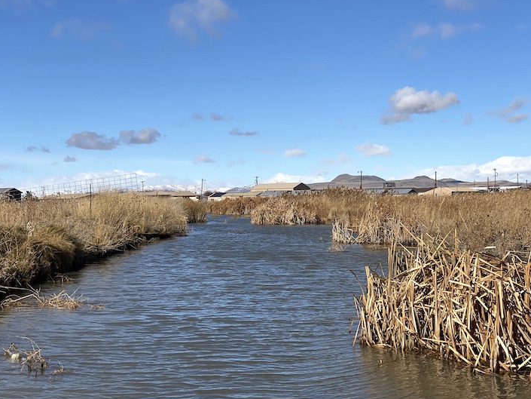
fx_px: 905
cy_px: 182
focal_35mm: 59
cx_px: 250
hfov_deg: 32.7
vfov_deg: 24.8
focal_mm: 6
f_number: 2
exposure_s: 1/2660
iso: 20
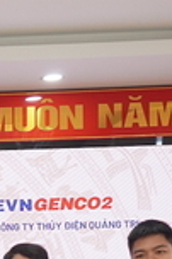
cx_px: -324
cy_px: 389
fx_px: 1250
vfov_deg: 11.3
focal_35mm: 174
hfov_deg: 7.1
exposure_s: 1/125
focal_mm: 22
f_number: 4
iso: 640
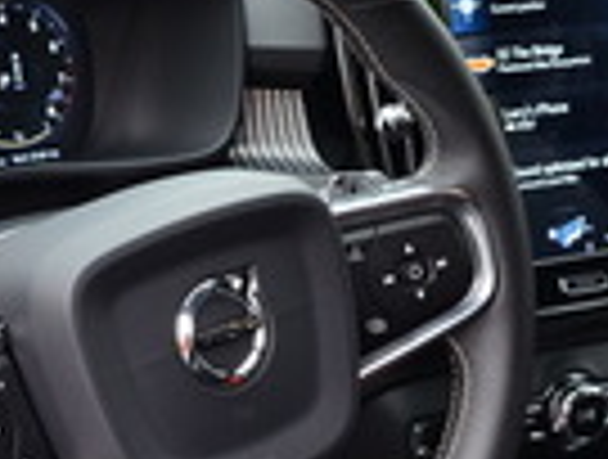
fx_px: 1796
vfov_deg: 14.5
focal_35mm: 102
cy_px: 349
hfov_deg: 19.1
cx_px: 171
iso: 400
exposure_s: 1/20
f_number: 8
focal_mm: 24
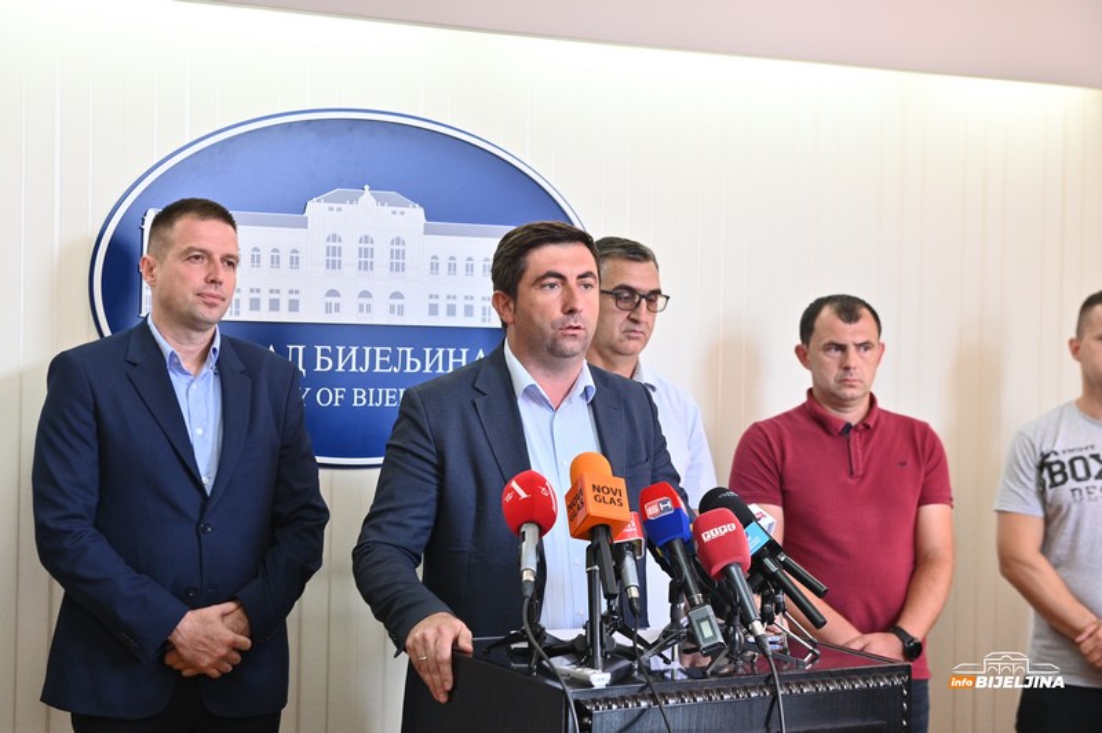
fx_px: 2019
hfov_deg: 30.5
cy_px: 366
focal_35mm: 66
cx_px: 551
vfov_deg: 20.6
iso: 1600
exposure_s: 1/200
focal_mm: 66
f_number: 4
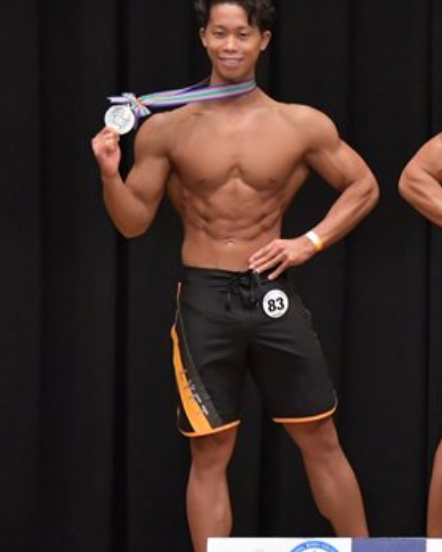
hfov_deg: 3.6
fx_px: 6930
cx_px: 468
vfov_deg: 4.6
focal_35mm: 424
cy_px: 298
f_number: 5.6
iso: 6400
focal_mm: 135
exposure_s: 1/400
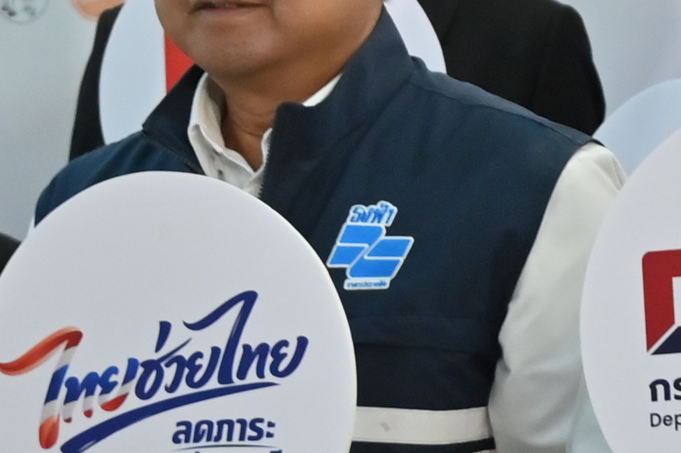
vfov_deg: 4.0
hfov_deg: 5.9
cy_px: 320
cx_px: 1030
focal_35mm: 346
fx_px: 6542
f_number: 5
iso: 1000
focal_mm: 50
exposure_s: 1/125
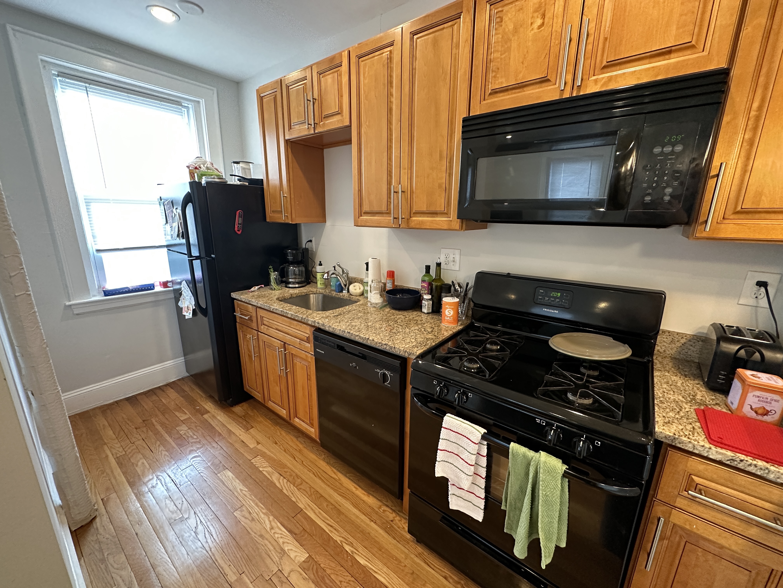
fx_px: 317
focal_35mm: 14
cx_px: 392
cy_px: 294
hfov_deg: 102.1
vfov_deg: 85.7
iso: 320
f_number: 2.2
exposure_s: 1/60
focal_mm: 2.22
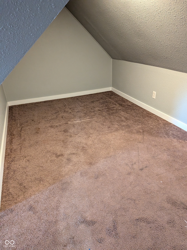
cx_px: 94
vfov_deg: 71.6
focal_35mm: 24
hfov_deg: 56.8
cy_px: 125
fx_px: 173
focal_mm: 4.53
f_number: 1.7
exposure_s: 1/60
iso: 1569
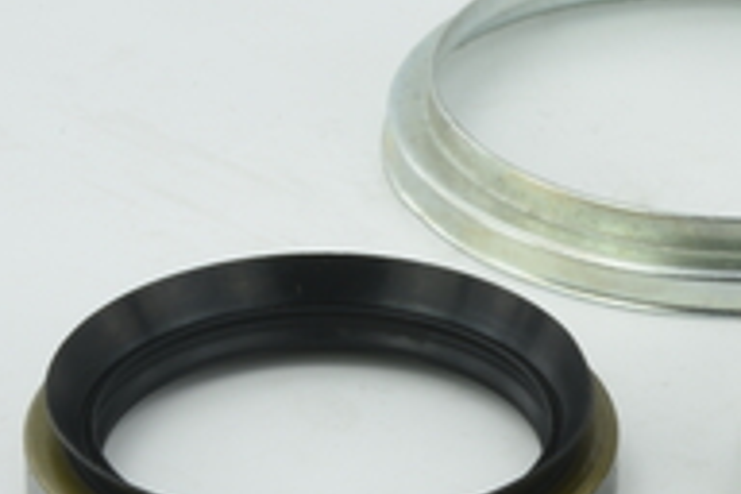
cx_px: 733
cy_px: 432
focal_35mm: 225
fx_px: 4631
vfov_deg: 6.1
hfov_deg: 9.1
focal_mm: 60
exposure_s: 1/2.5
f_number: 32
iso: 64
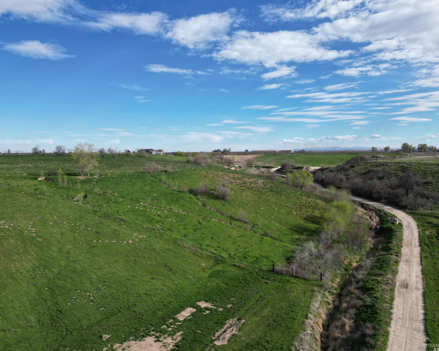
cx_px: 216
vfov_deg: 54.9
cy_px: 179
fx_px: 338
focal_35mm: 26
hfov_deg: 66.0
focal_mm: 6.72
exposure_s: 1/2500
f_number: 1.7
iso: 110
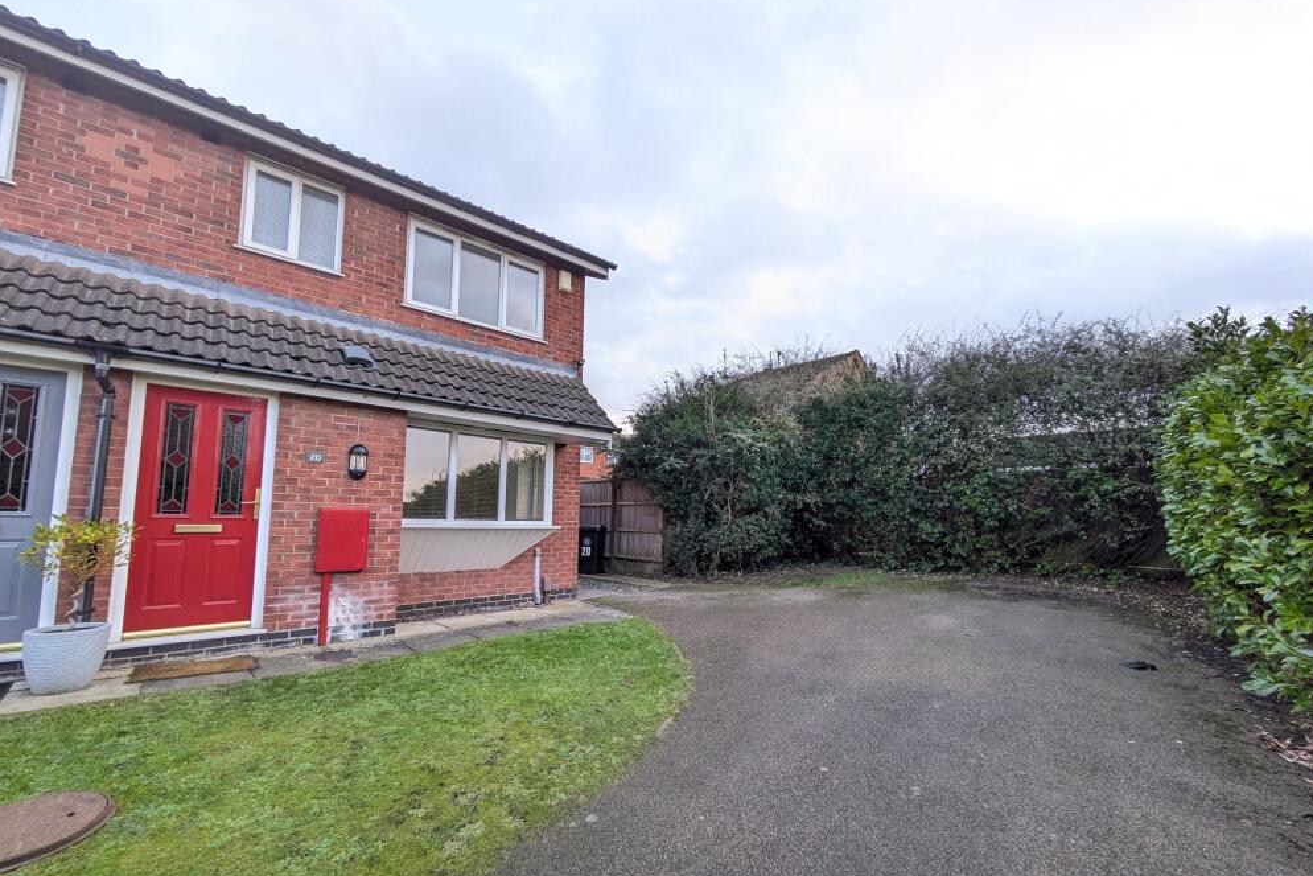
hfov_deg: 100.4
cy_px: 468
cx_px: 654
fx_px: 547
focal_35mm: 15
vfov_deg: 77.2
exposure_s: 1/100
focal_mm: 1.83
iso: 70
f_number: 2.2
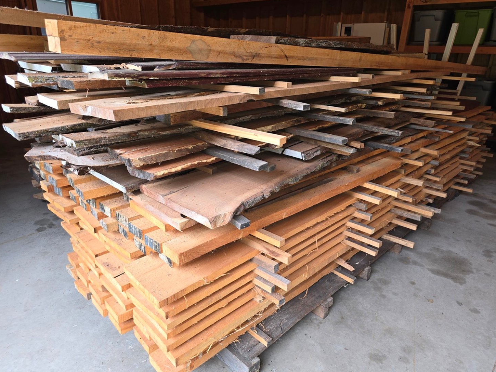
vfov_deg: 56.8
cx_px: 255
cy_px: 188
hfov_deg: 71.6
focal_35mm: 24
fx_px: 344
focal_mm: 6.3
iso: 100
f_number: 1.7
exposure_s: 1/60
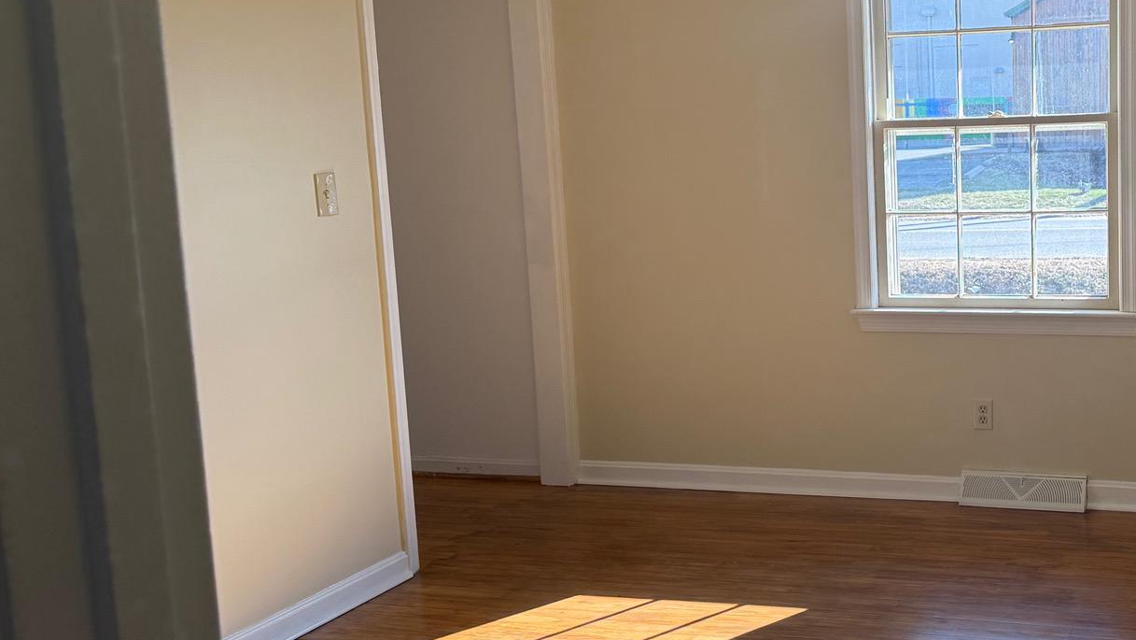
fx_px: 1326
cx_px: 933
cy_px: 304
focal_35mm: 44
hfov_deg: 43.8
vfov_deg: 27.1
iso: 100
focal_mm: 6.76
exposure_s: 1/428
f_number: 1.78
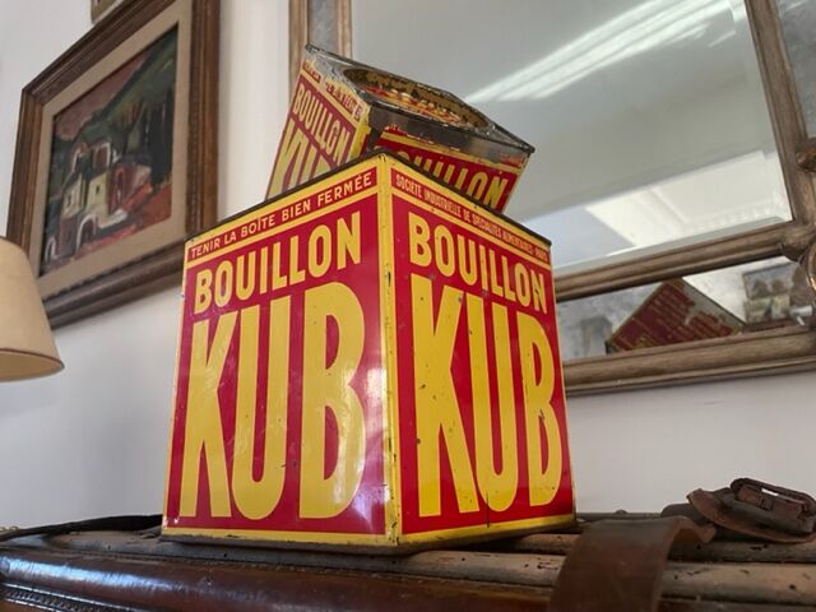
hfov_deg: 67.3
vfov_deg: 53.1
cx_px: 408
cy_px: 306
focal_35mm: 26
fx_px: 613
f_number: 1.6
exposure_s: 1/33
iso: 400
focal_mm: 4.2
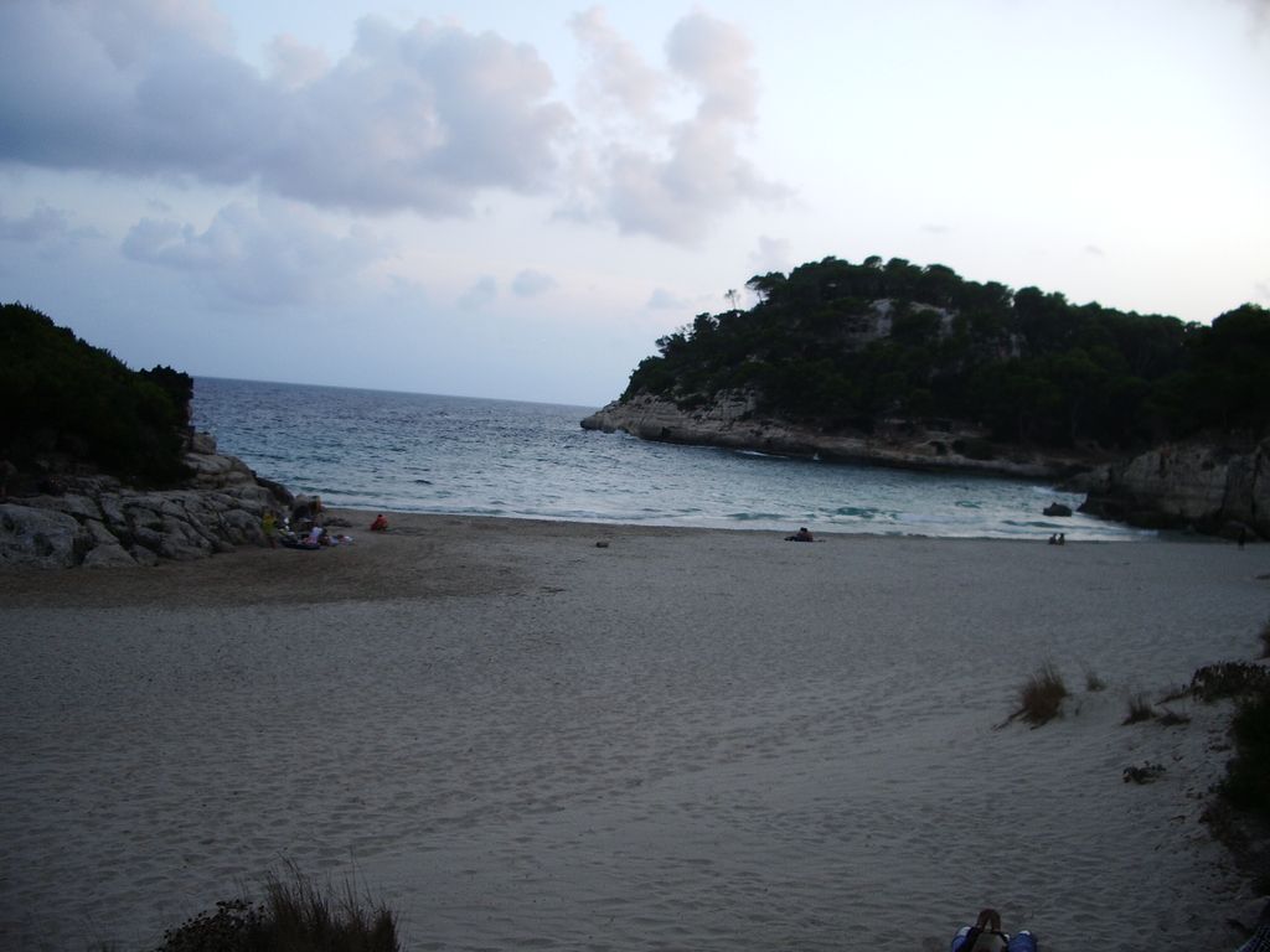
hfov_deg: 52.6
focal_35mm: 35
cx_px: 635
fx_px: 1284
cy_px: 476
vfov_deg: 40.7
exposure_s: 1/60
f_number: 2.6
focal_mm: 5.8
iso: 50
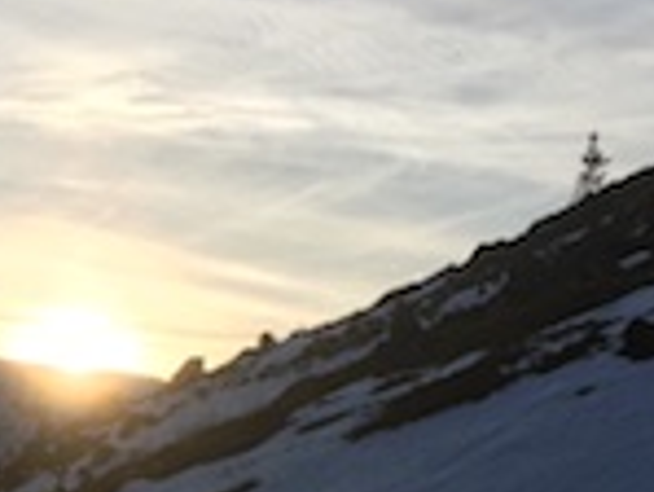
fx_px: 1834
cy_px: 683
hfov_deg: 19.7
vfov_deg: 14.5
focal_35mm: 97
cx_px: 13
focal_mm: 4.15
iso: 25
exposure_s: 1/1672
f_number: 2.2
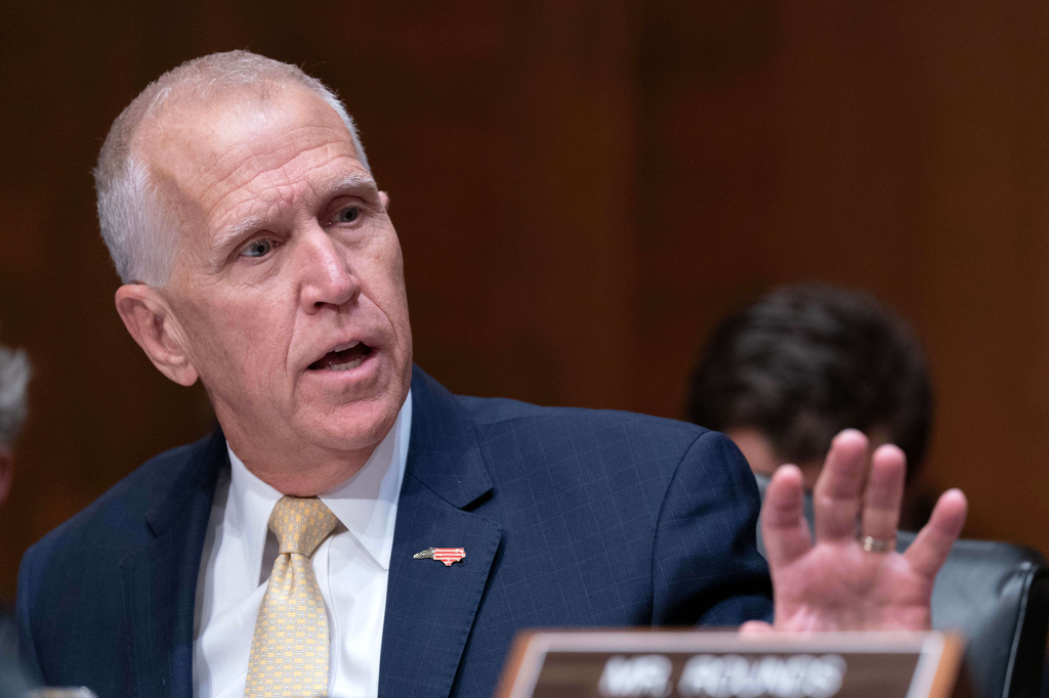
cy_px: 349
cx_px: 524
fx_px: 5826
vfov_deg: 6.9
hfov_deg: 10.3
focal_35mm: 200
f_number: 3.2
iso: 2500
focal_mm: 200
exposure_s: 1/400
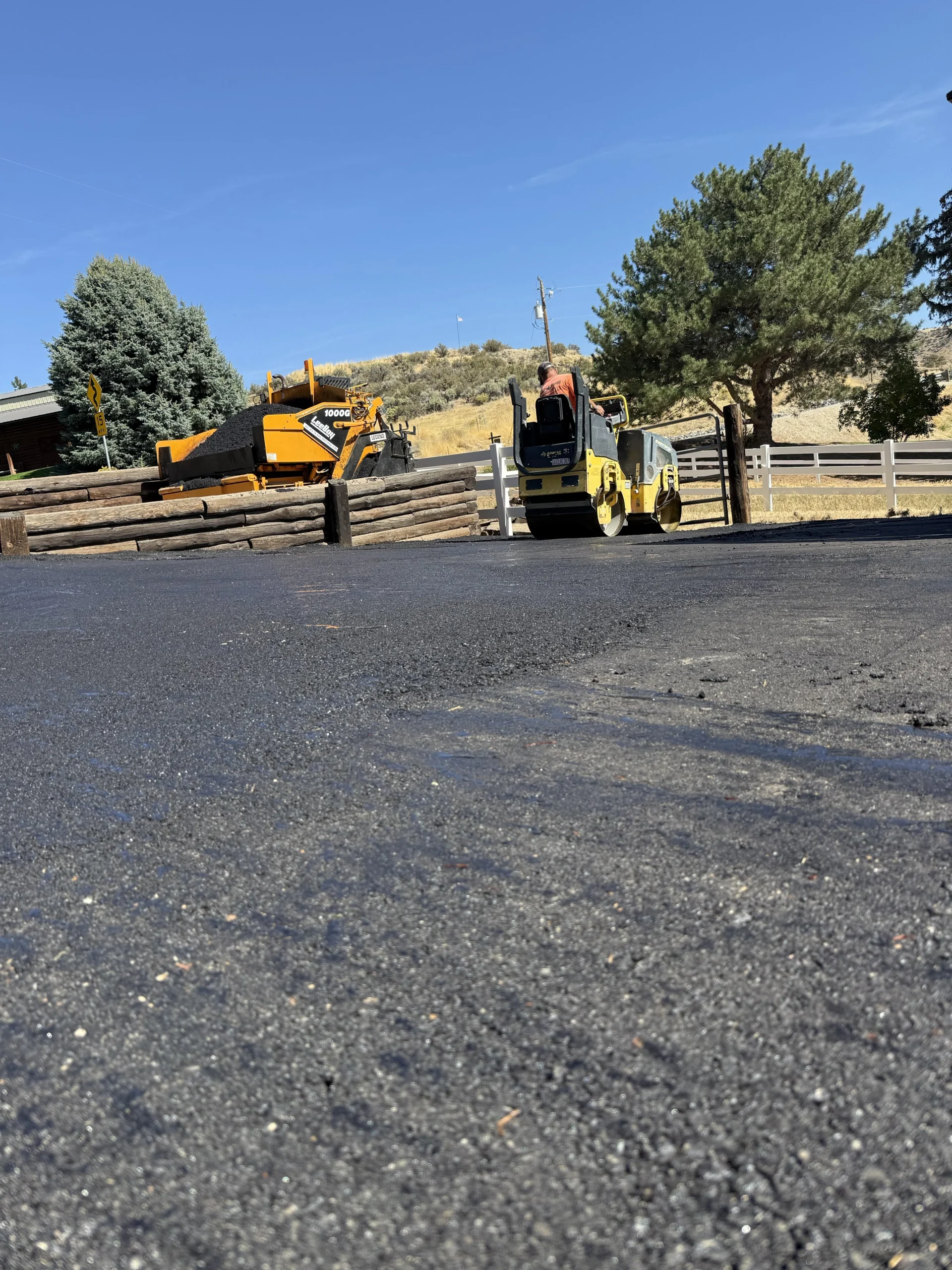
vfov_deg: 71.6
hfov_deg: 56.8
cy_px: 635
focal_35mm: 24
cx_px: 476
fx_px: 880
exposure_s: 1/3425
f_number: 1.8
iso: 80
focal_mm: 6.8
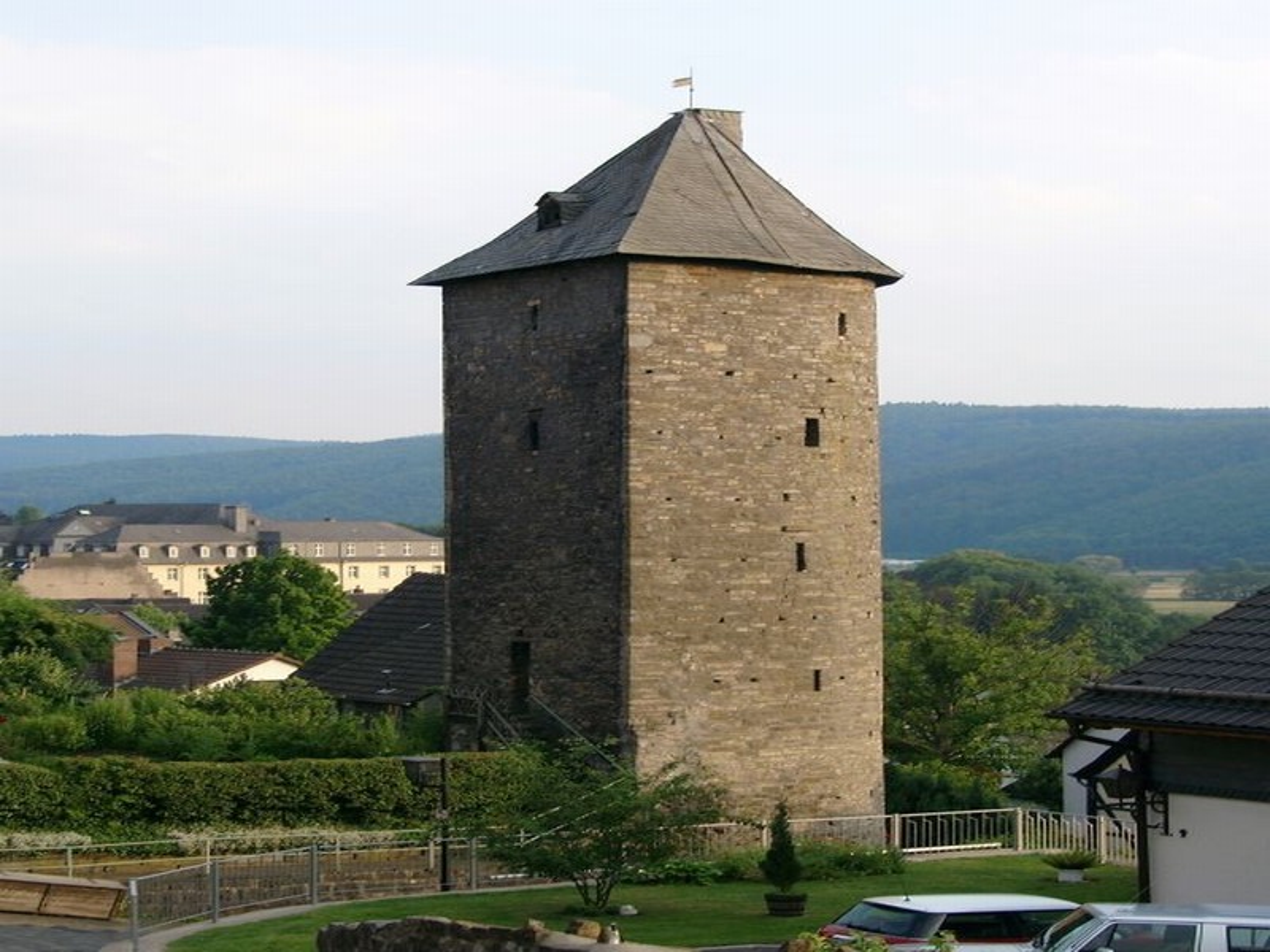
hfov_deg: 28.2
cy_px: 476
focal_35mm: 69
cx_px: 635
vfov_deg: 21.3
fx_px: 2531
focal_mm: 14.22
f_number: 4
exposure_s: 1/185
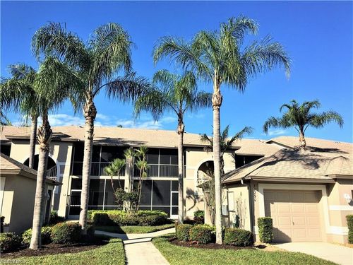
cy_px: 132
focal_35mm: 29
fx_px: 296
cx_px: 176
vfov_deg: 48.2
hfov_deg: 61.7
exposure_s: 1/1508
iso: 25
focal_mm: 4.15
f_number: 2.2
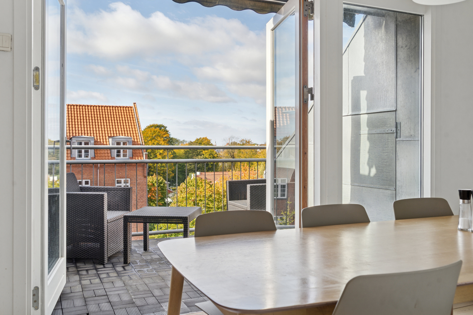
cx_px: 236
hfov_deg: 58.7
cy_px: 158
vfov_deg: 41.1
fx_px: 420
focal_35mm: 32
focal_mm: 32
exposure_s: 1/250
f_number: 8
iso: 200
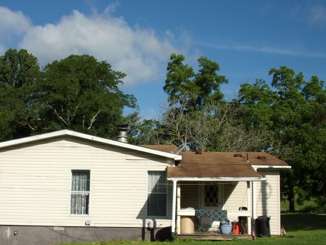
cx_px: 119
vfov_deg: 26.9
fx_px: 509
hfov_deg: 35.3
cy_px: 153
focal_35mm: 54
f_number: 3.9
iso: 80
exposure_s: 1/1100
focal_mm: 7
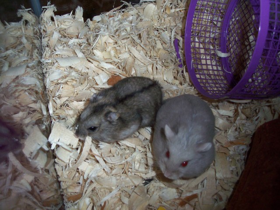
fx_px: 283
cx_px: 140
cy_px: 105
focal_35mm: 35
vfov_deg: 40.7
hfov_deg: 52.6
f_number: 3
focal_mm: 6.3
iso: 100
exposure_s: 1/30
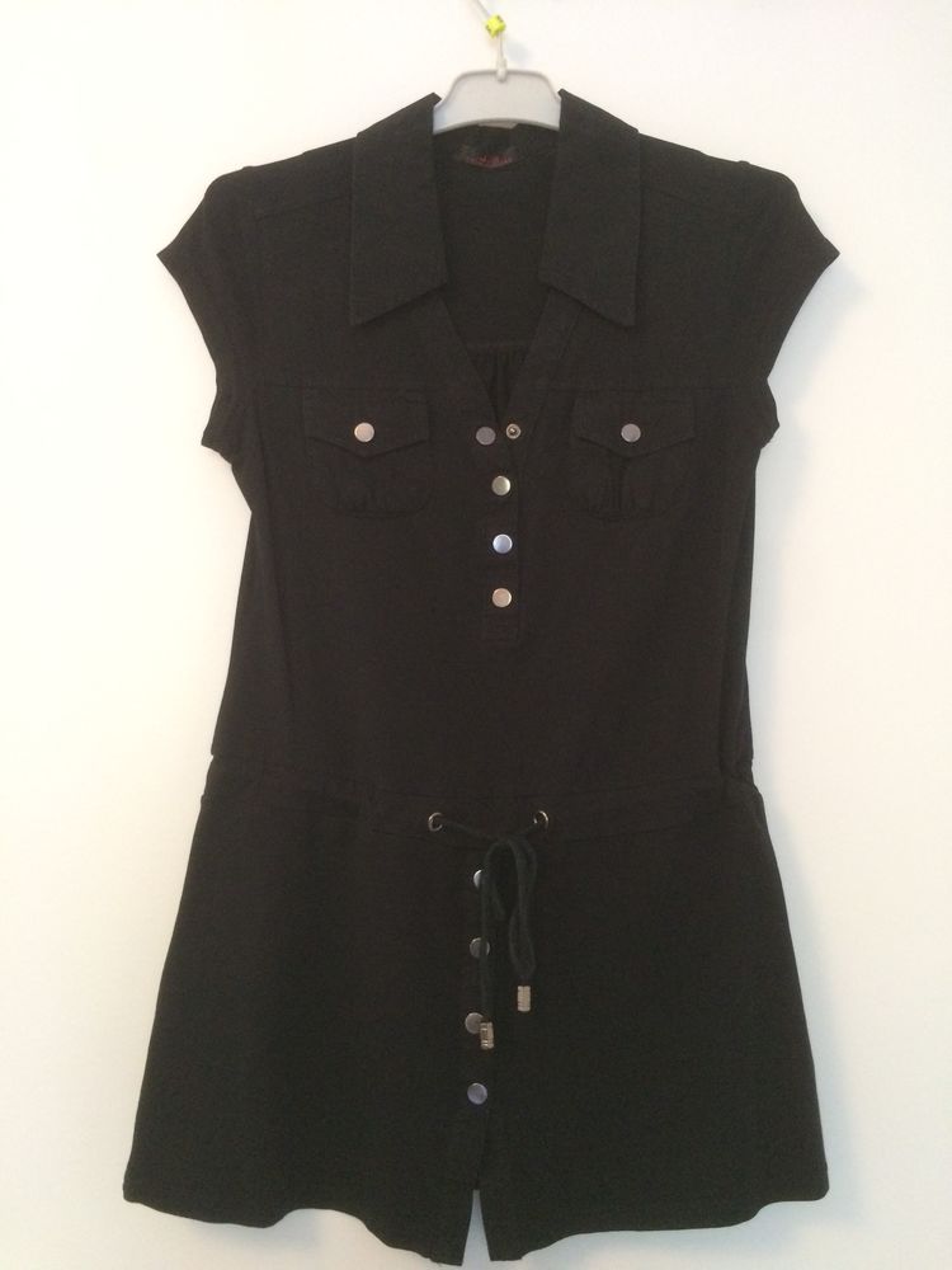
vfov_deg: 61.7
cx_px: 476
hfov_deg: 48.2
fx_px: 1063
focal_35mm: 29
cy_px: 635
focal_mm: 4.15
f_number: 2.2
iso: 320
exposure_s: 1/17
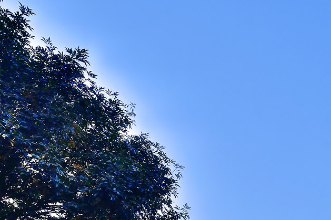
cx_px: 487
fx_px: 579
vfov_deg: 18.1
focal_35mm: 63
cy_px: 368
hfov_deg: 25.0
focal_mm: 18
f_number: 8
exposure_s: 1/3
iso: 160
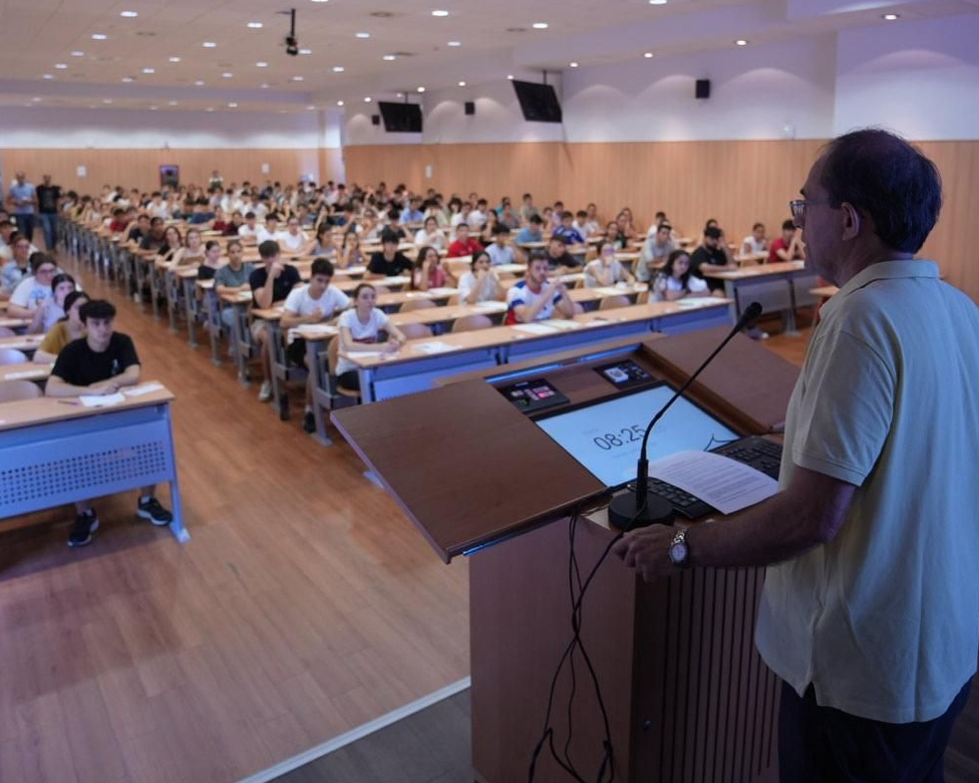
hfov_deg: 66.0
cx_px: 509
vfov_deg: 54.1
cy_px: 275
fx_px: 753
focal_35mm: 26
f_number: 2.8
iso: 1250
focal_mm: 17
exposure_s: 1/160
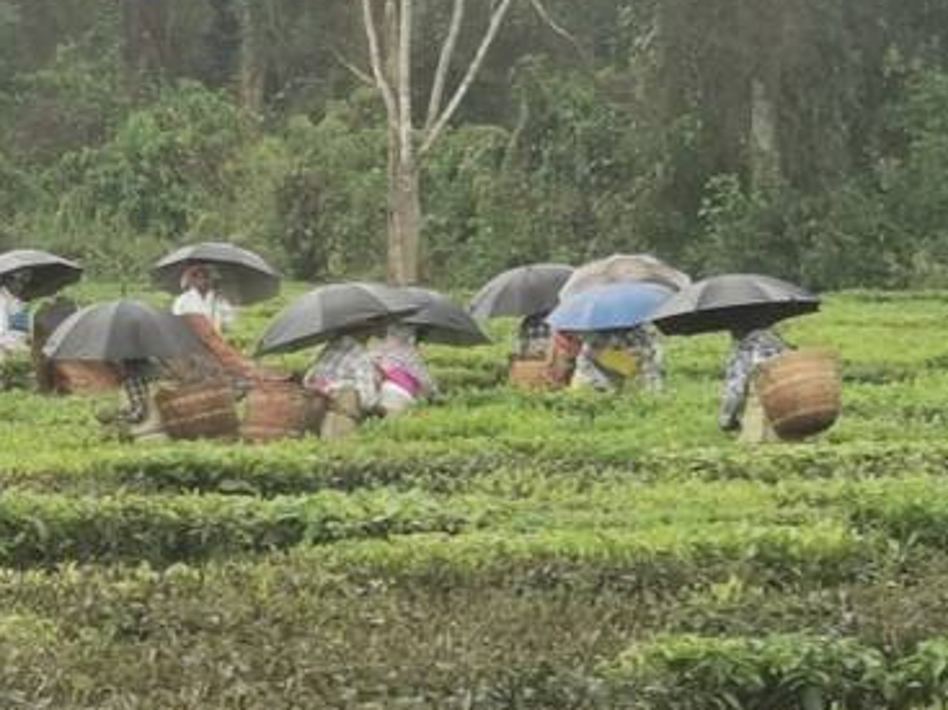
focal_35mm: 253
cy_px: 372
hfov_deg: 7.8
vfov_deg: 5.9
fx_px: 6926
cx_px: 904
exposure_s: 1/395
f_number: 1.6
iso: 50
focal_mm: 5.56
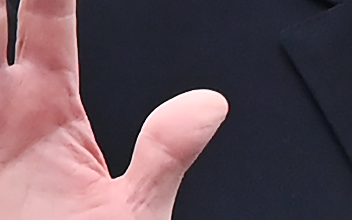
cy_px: -178
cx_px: 599
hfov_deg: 1.3
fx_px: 16089
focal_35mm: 1677
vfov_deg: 0.8
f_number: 4
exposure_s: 1/4000
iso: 400
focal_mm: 350
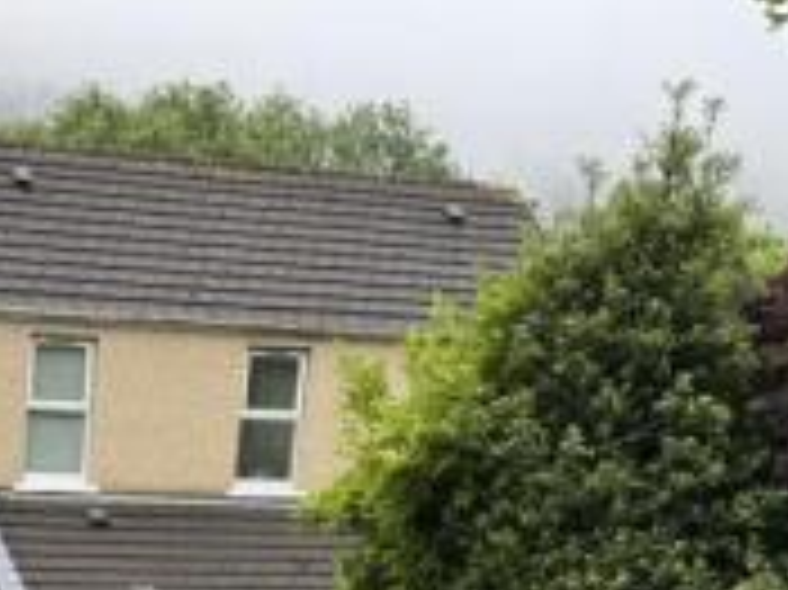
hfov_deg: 23.7
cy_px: 899
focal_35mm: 80
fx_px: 1820
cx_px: 61
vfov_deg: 16.7
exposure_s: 1/553
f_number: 1.78
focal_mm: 6.76
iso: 80
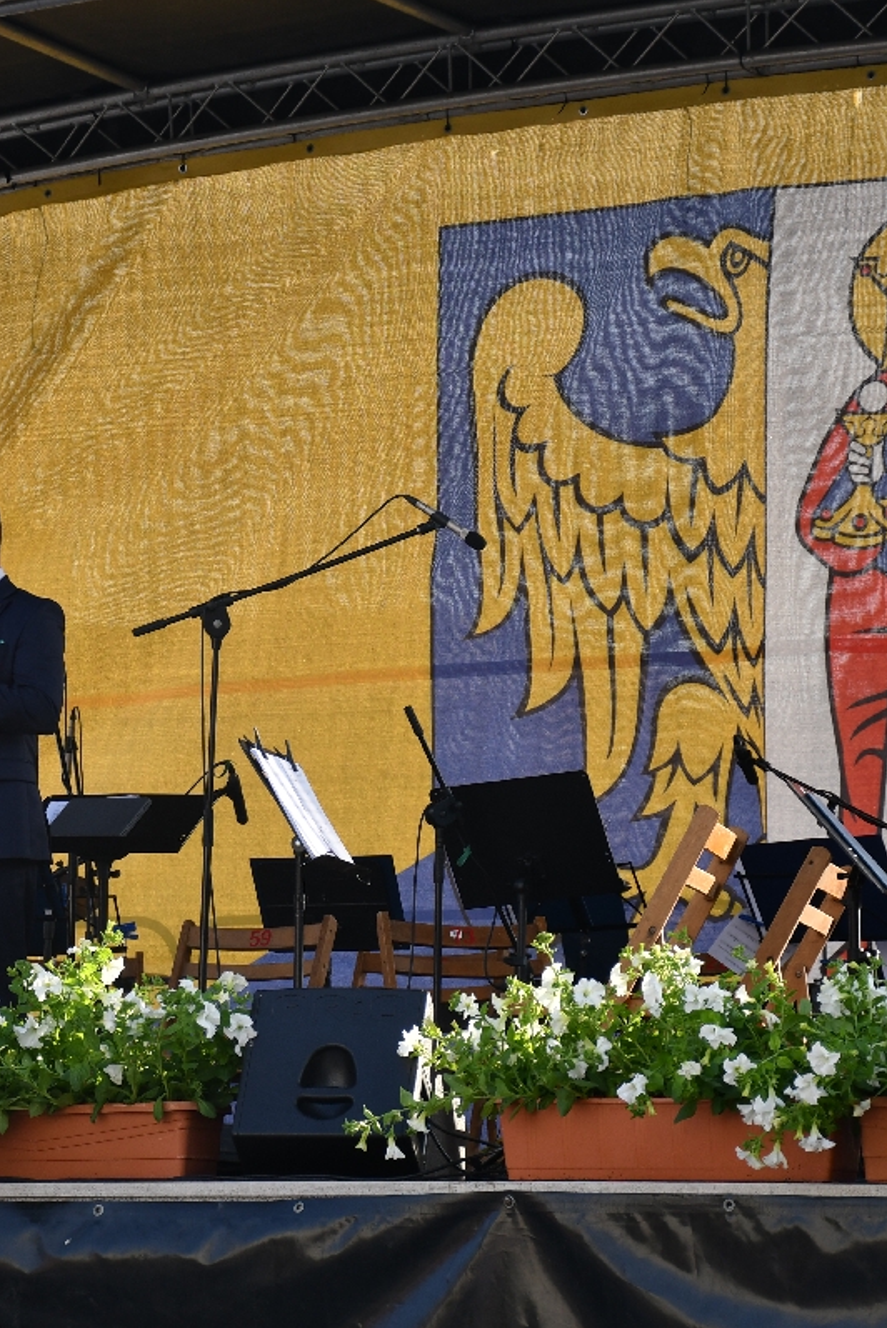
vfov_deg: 13.8
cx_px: 243
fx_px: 5502
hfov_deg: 9.2
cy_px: 663
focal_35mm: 149
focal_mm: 66
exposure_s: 1/400
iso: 280
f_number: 5
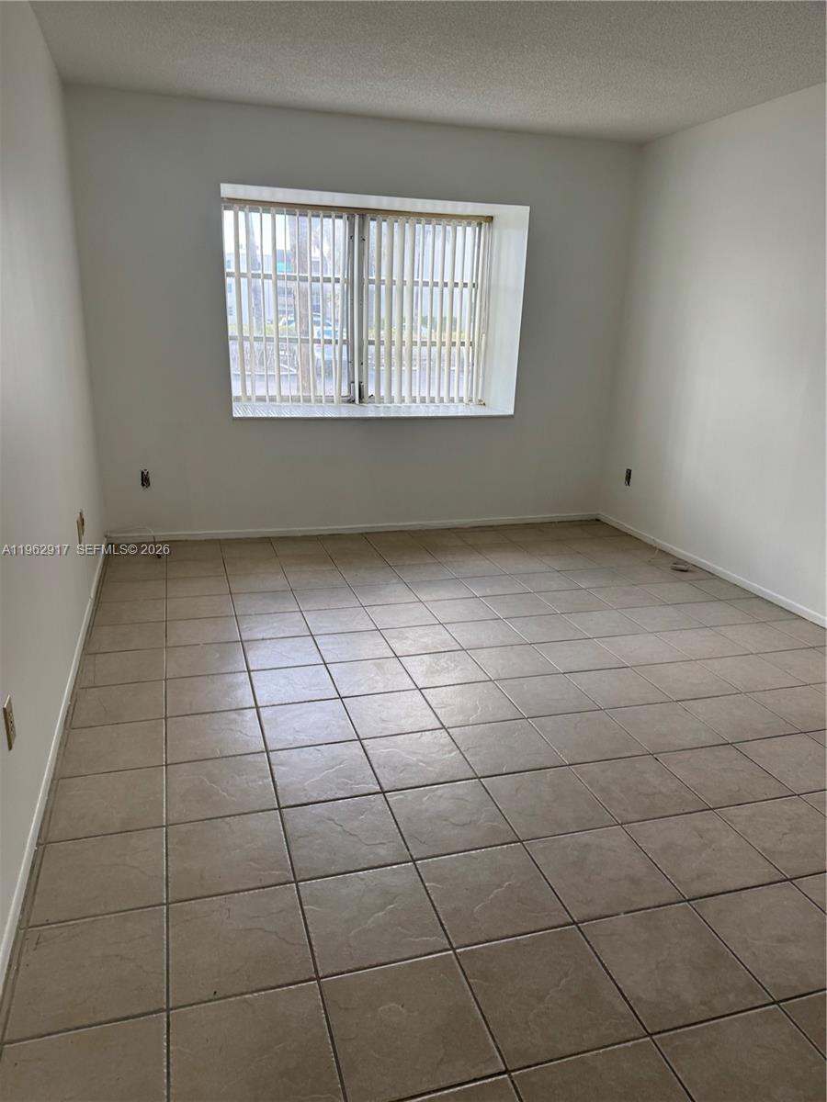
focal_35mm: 24
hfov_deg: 56.8
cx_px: 414
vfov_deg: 71.6
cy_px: 551
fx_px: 765
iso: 100
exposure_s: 1/121
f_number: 1.78
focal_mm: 6.76
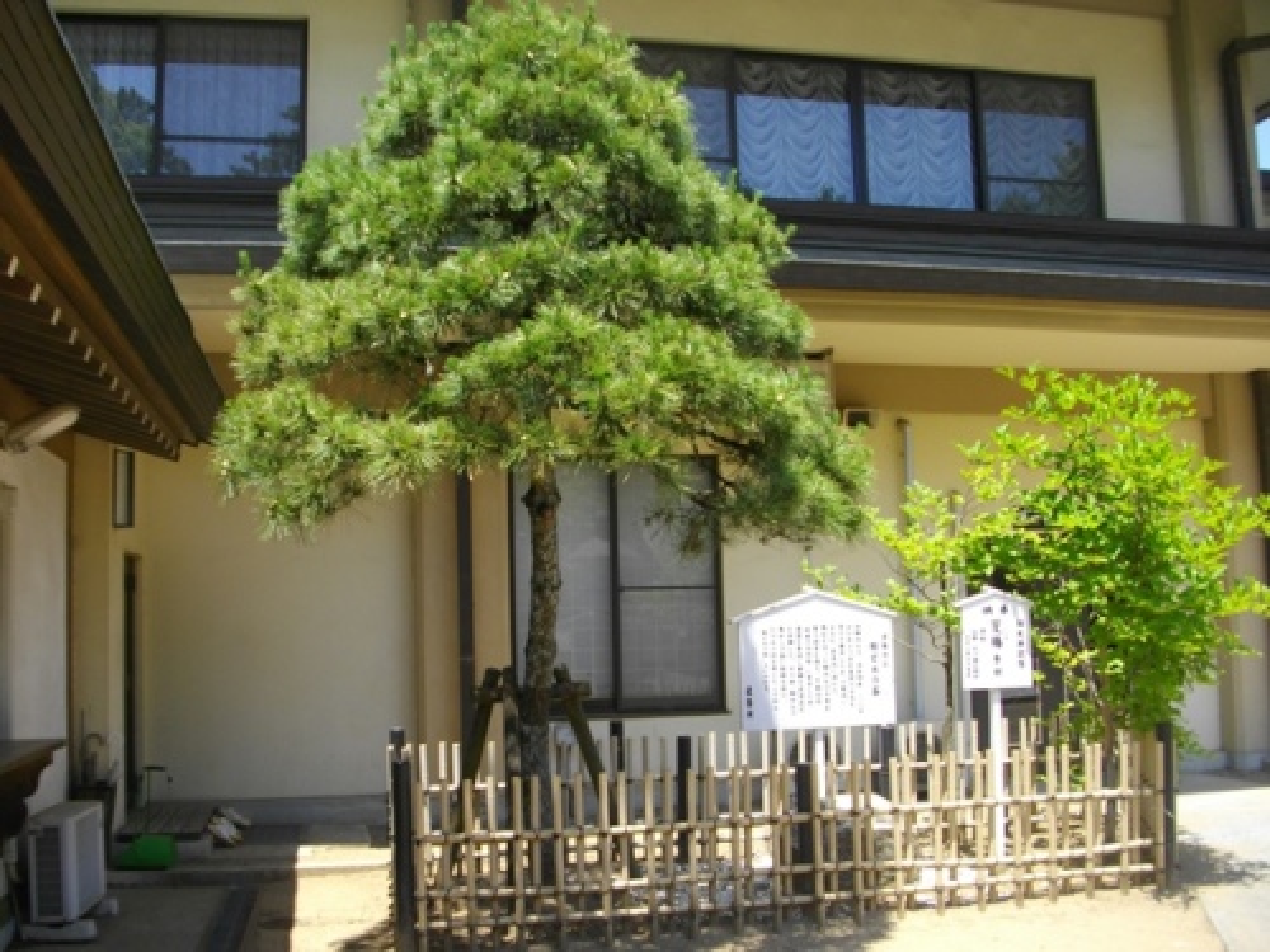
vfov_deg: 44.2
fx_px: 1174
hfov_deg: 56.8
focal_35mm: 32
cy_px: 476
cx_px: 635
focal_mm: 5.7
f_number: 2.9
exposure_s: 1/500
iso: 100
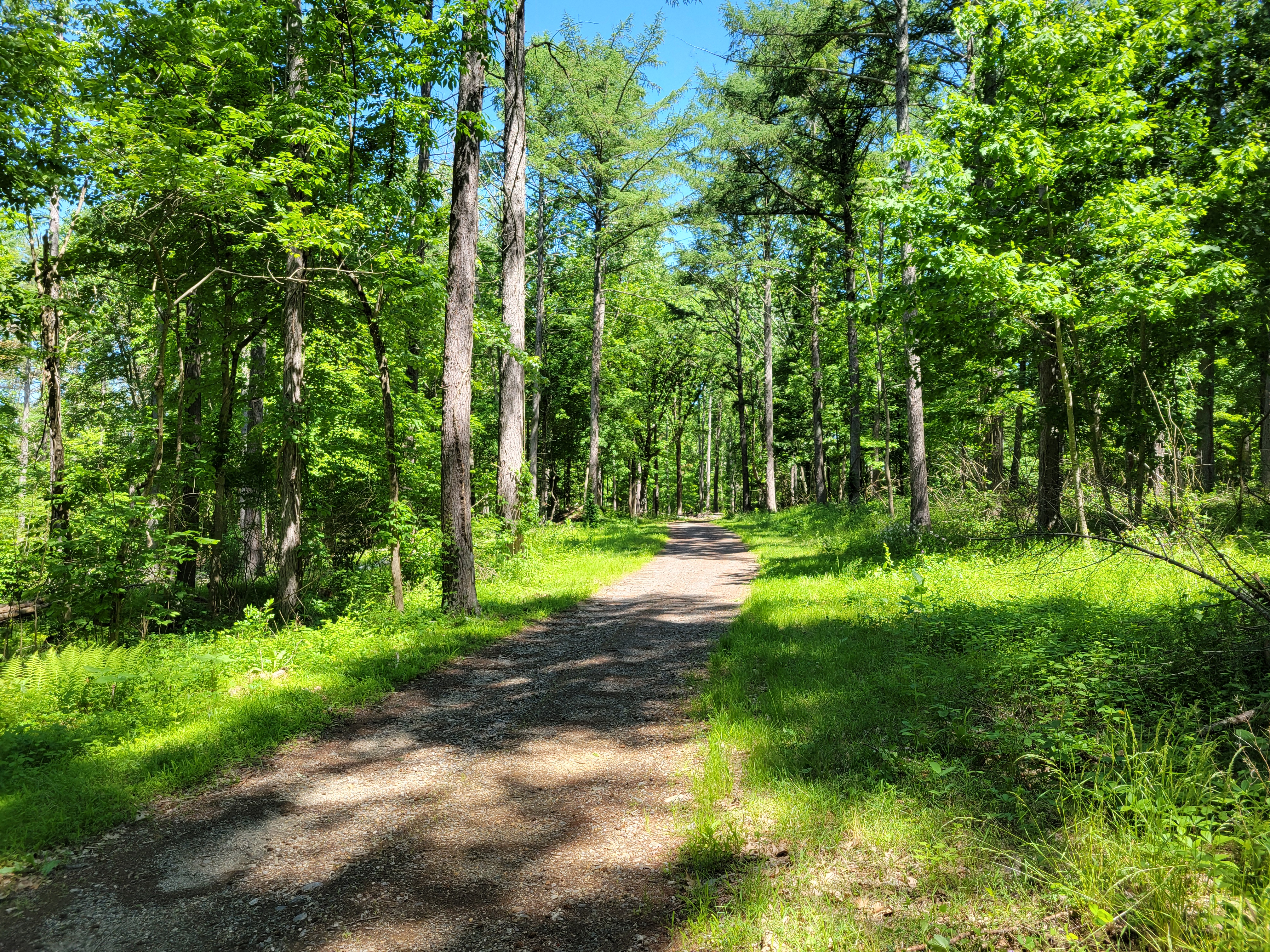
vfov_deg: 53.1
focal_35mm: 26
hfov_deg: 67.3
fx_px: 954
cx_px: 635
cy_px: 476
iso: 40
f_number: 1.8
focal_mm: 5.4
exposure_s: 1/411
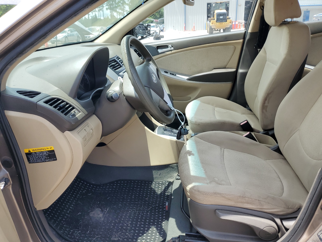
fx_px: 242
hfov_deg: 67.3
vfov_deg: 53.1
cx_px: 161
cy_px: 121
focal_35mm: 26
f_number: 1.5
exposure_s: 1/833
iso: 50
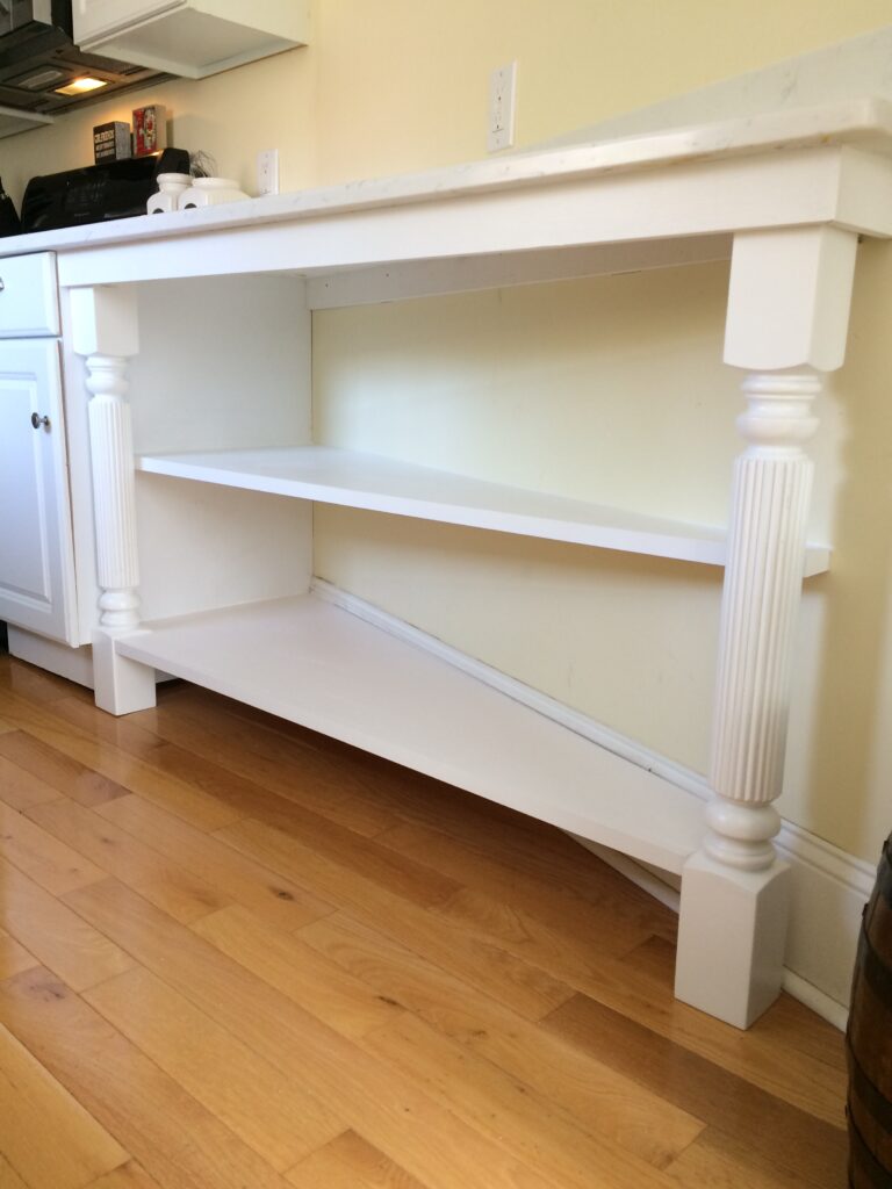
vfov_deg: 61.7
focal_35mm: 29
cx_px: 446
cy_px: 594
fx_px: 996
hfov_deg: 48.2
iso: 80
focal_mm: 4.15
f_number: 2.2
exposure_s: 1/30
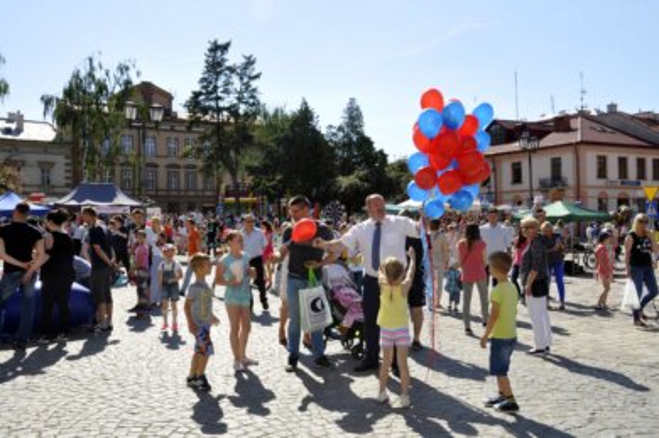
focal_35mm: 36
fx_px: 658
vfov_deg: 36.8
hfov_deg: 53.2
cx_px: 330
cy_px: 219
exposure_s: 1/200
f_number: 13
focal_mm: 24
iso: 200
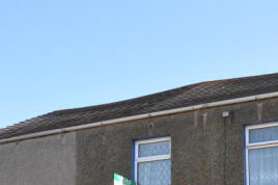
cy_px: 204
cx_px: 183
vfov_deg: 19.7
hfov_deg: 30.3
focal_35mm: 66
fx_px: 509
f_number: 10
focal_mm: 18
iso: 200
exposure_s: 1/100
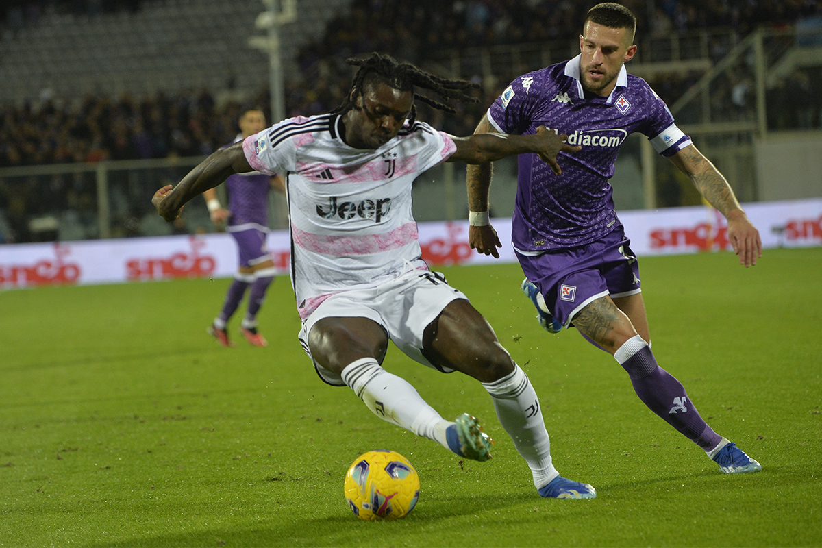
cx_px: 411
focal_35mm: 220
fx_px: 5023
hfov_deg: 9.4
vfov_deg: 6.2
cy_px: 274
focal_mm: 220
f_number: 5.6
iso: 2500
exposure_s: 1/800
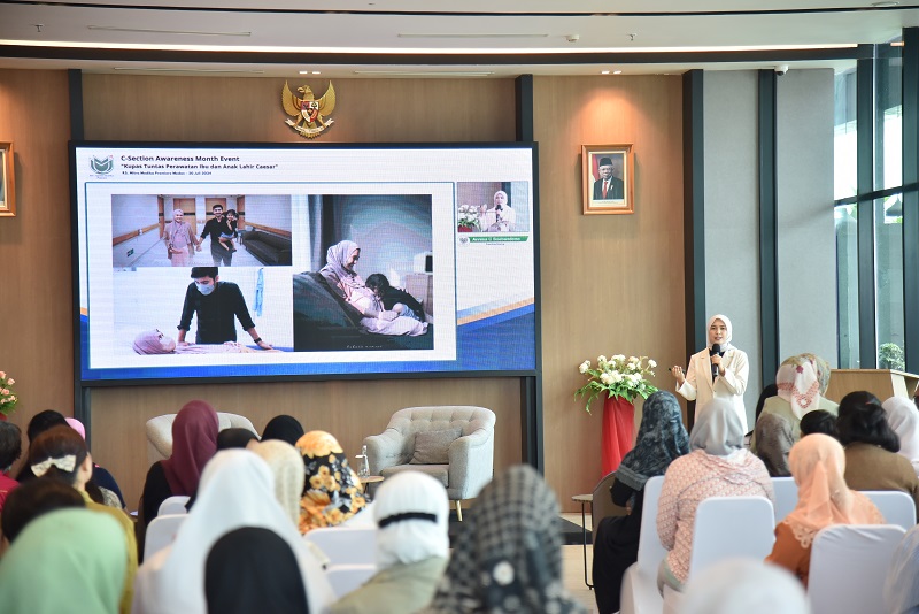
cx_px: 460
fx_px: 2171
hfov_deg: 23.9
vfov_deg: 16.1
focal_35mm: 85
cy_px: 307
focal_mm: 85
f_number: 4
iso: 1000
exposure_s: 1/200
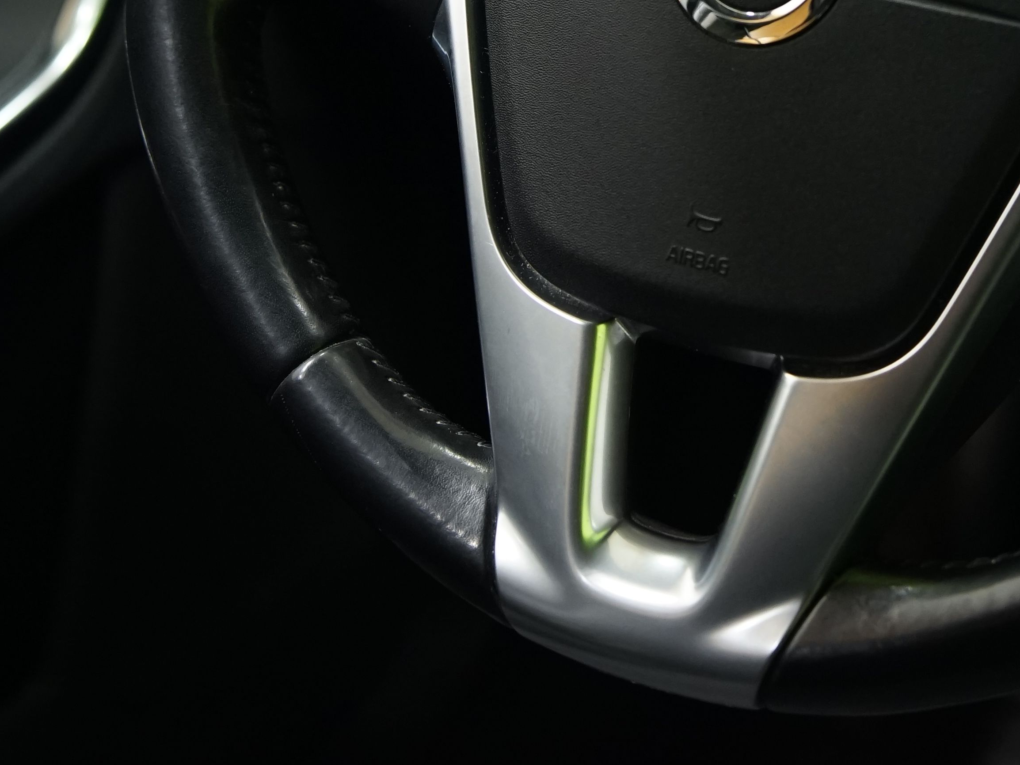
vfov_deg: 14.4
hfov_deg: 19.4
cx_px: 856
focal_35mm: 100
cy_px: -85
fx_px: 2947
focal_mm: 40
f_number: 2.8
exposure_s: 1/40
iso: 1250
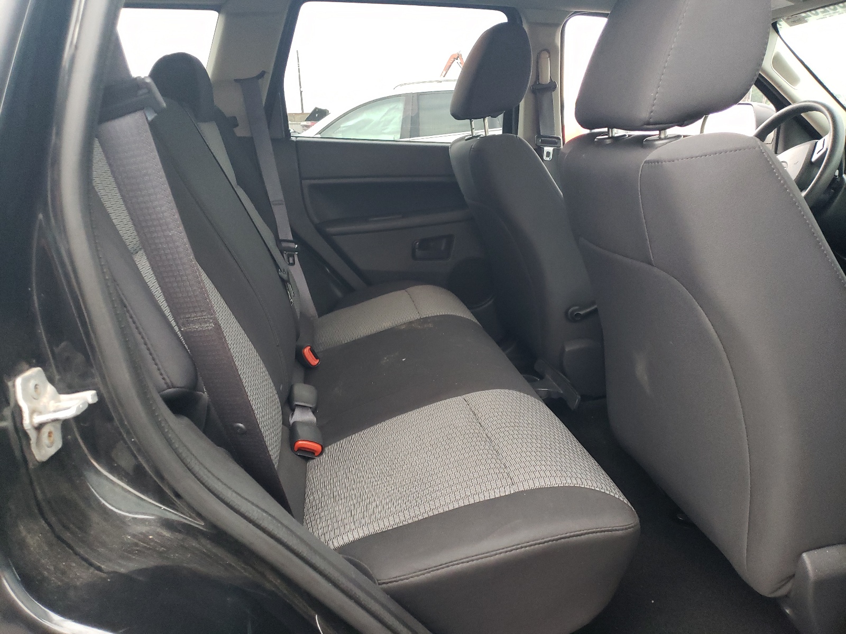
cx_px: 423
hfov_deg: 67.3
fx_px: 635
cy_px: 317
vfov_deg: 53.1
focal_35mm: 26
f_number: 1.5
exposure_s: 1/50
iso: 301
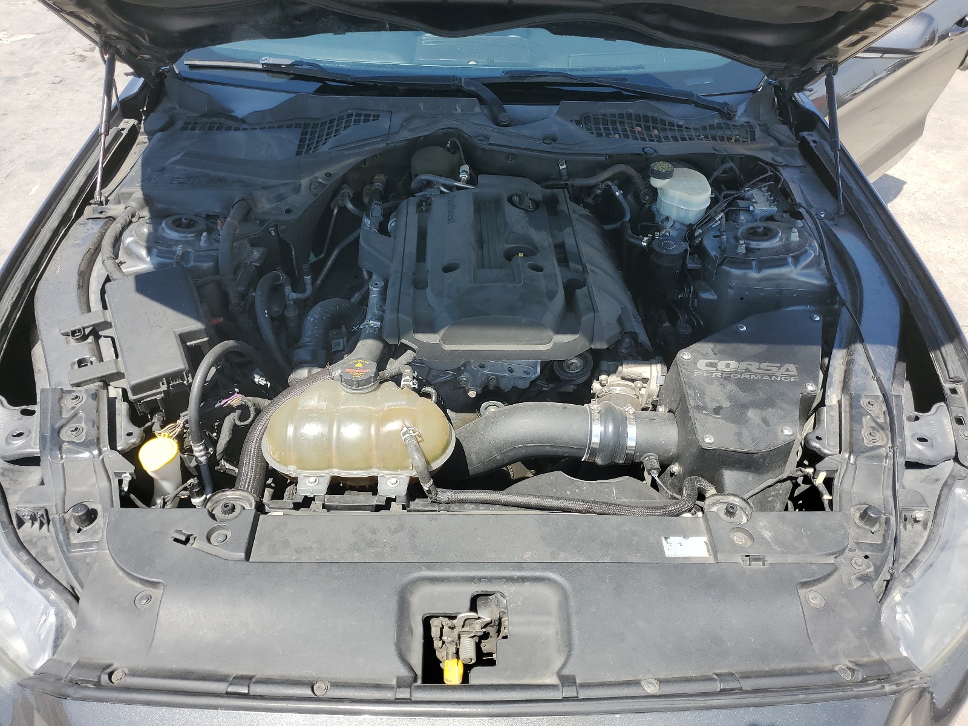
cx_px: 484
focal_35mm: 26
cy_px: 363
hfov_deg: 67.3
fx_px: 727
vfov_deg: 53.1
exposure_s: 1/1250
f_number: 1.5
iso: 50
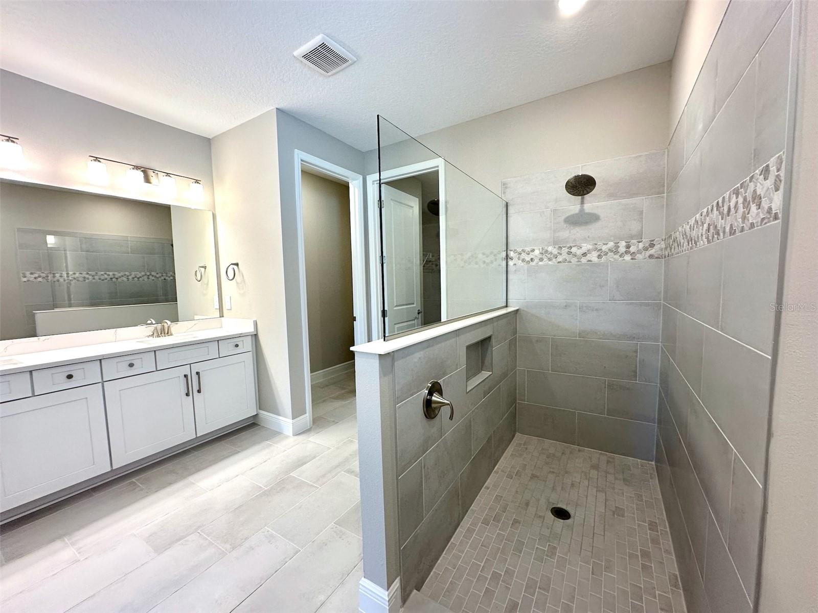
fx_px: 331
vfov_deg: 85.7
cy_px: 306
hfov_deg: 102.1
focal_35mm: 14
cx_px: 409
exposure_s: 1/120
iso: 160
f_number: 2.2
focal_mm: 2.22
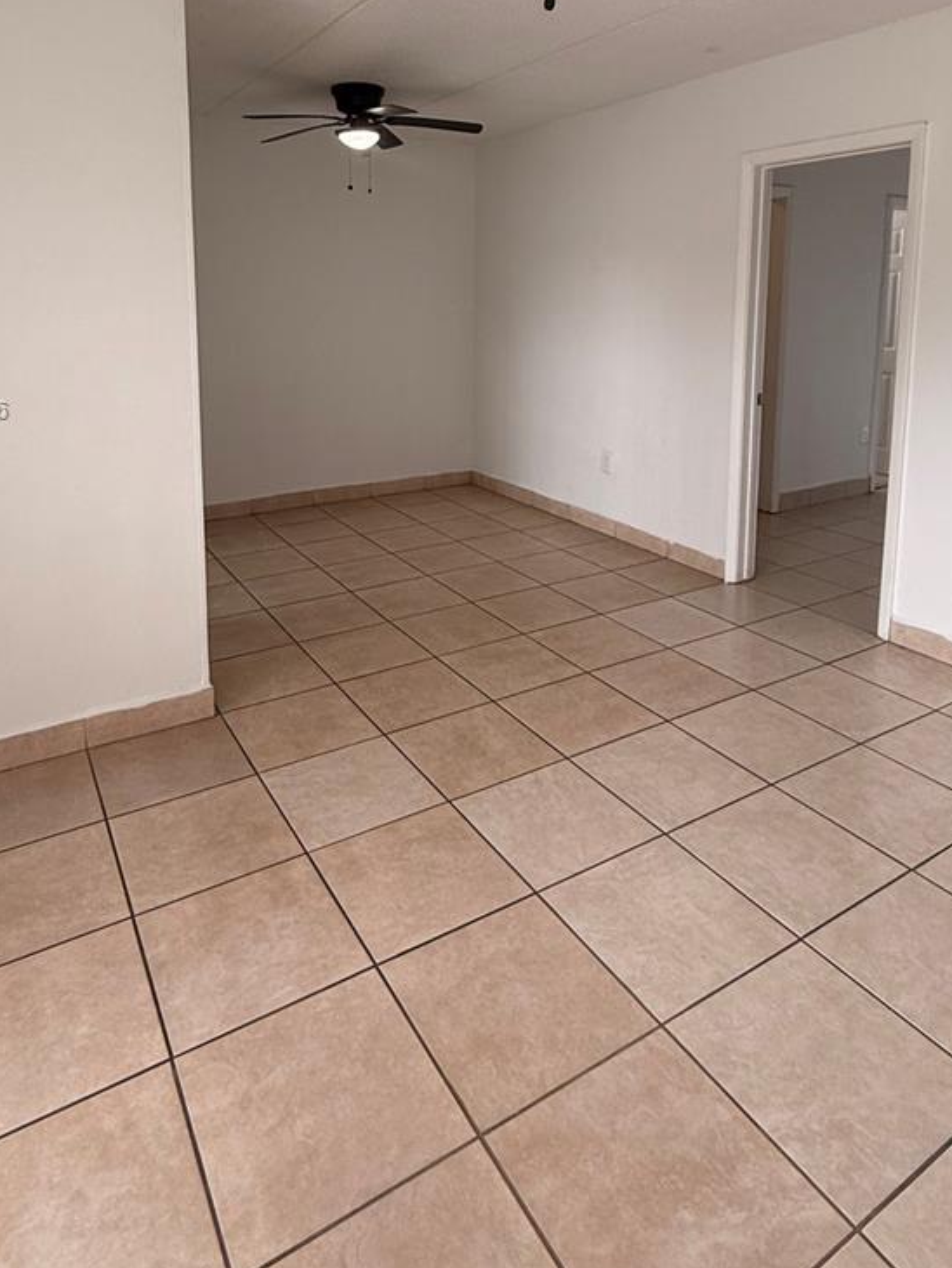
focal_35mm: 23
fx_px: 843
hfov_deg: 58.9
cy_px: 412
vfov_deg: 71.5
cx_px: 467
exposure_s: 1/99
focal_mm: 2.22
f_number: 2.2
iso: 100
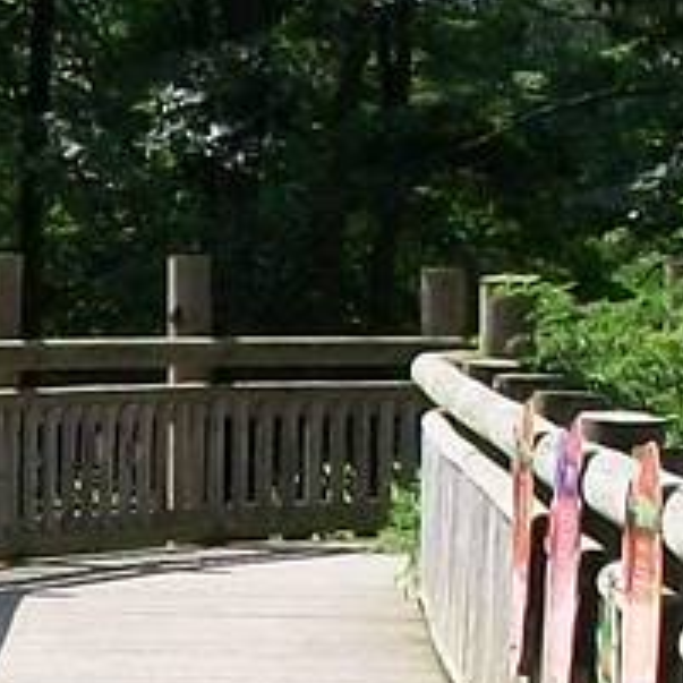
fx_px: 5023
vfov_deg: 7.7
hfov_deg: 7.5
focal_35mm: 225
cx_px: -693
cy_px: 866
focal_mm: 5.7
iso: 80
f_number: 2.9
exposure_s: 1/800
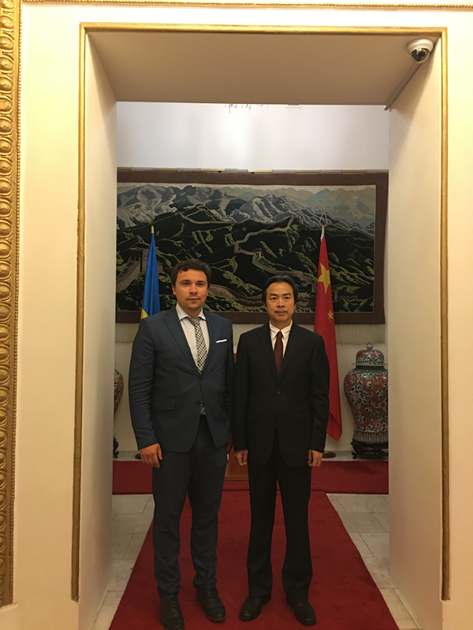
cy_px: 315
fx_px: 528
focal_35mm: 29
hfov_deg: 48.2
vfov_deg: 61.7
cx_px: 236
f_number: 2.2
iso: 125
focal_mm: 4.15
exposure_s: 1/17
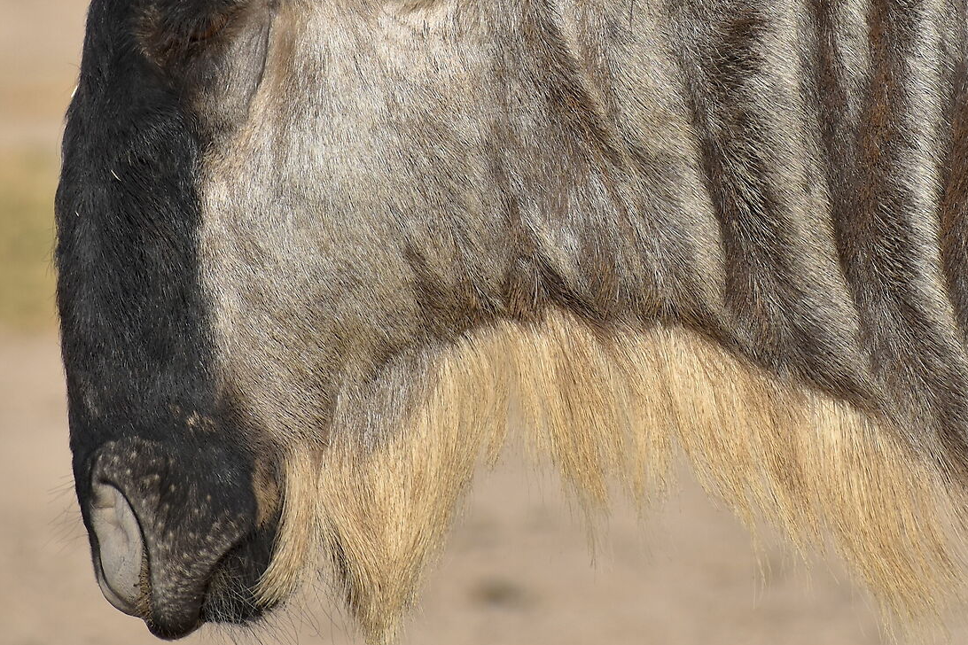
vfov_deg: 0.8
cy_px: 84
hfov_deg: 1.3
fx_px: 44336
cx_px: 651
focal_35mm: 1649
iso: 160
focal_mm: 500
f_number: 6.3
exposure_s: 1/1250
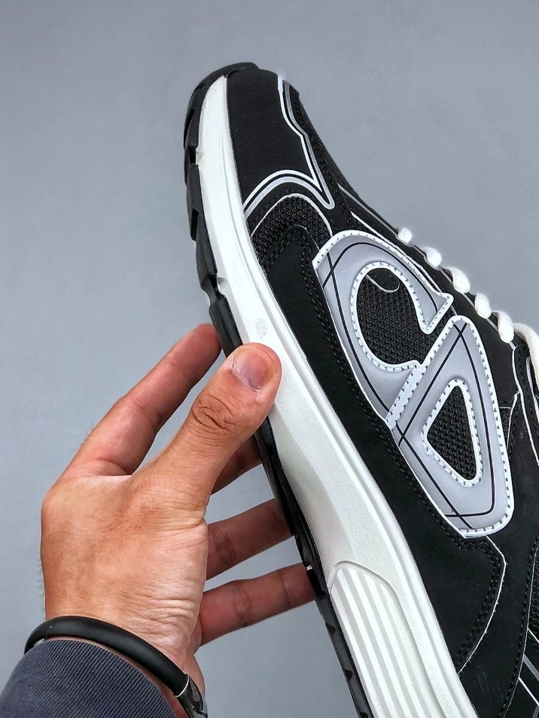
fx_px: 1785
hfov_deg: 17.1
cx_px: 368
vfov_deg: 22.7
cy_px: 419
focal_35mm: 86
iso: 20
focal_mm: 6.6
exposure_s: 1/50
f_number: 2.8
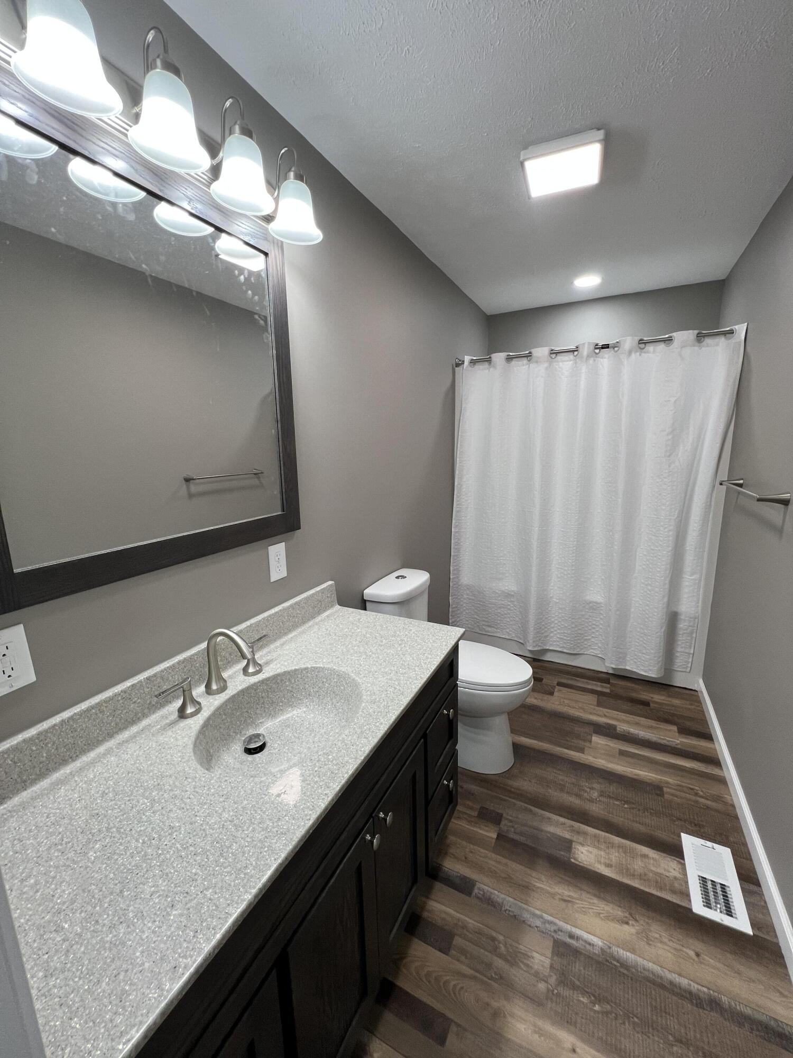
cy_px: 529
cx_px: 396
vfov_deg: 106.2
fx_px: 397
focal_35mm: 13
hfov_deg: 89.9
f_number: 1.8
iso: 125
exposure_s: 1/120
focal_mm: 1.57
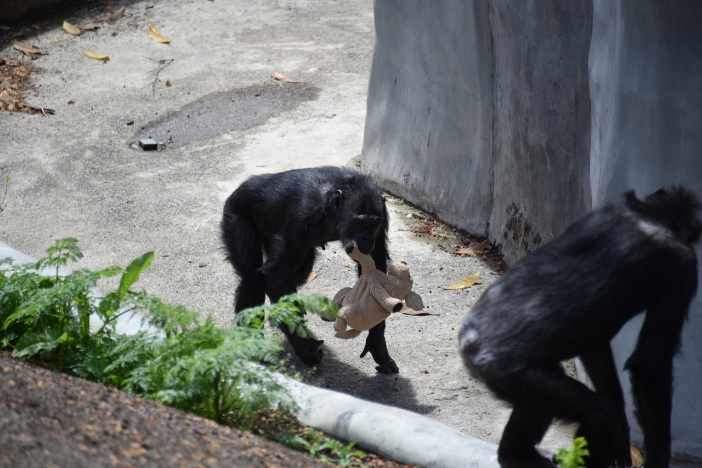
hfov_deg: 6.9
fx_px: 5851
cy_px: 234
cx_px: 351
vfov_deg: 4.6
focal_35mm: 300
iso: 320
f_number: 5.6
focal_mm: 300
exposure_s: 1/640
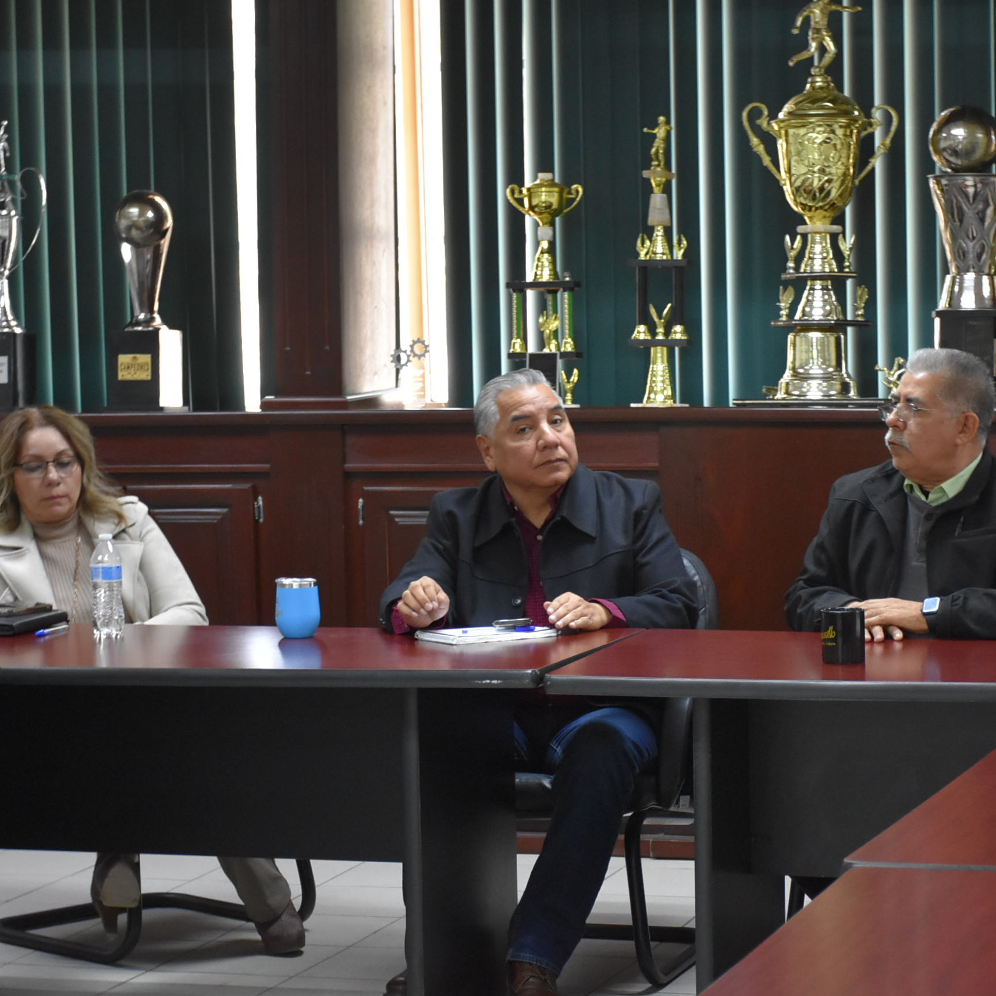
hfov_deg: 16.2
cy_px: 471
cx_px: 650
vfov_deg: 16.3
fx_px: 3483
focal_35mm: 107
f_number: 4.5
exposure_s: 1/60
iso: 2200
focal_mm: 48
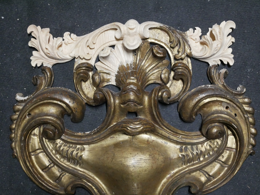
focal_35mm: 50
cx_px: 130
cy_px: 98
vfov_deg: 29.1
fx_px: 376
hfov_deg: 38.2
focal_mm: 25
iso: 3200
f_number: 5.1
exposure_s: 1/10
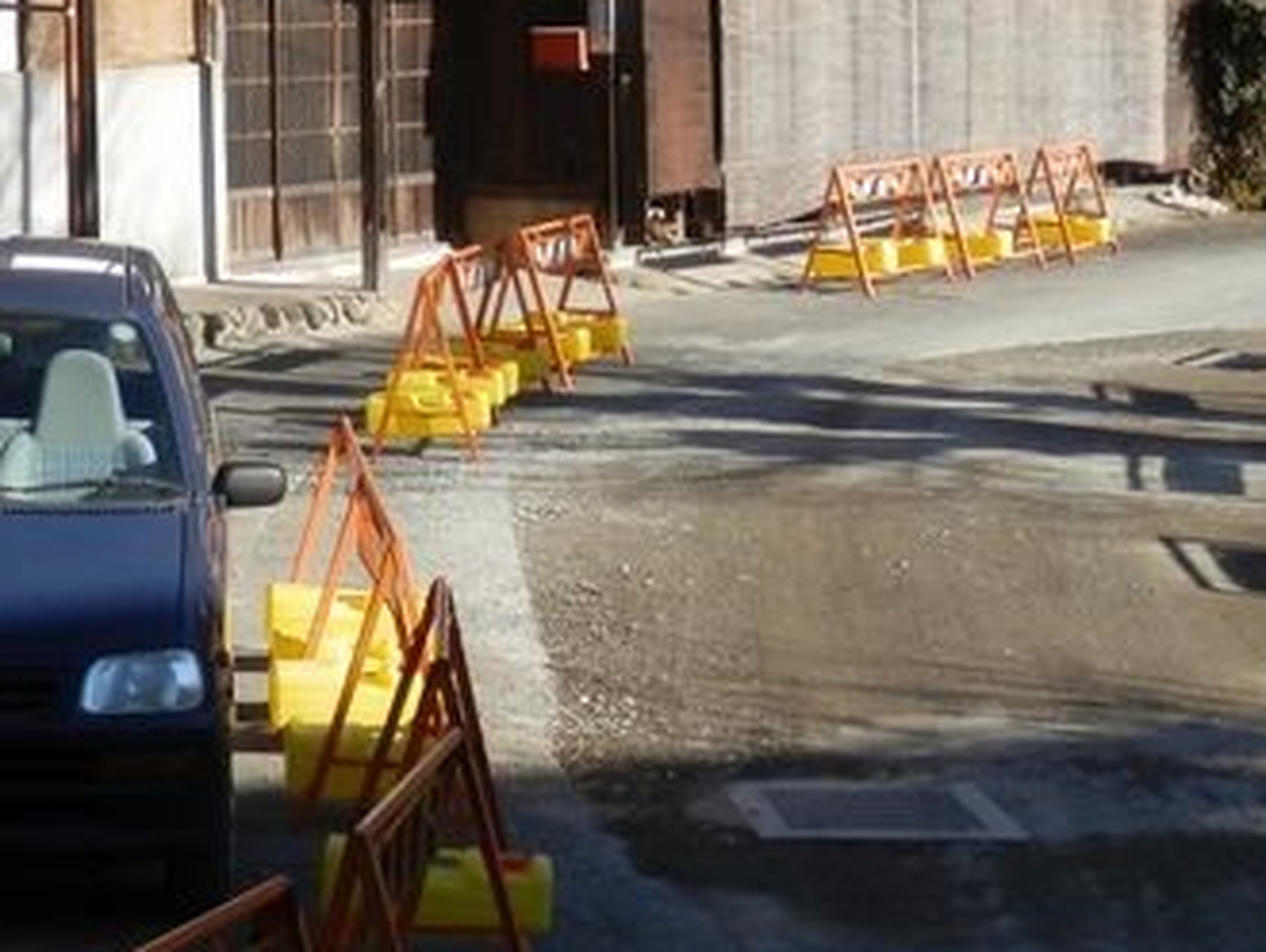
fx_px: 3989
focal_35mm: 109
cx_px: -100
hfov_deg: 17.5
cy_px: -77
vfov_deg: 13.4
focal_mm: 8
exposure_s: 1/400
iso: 80
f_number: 3.8
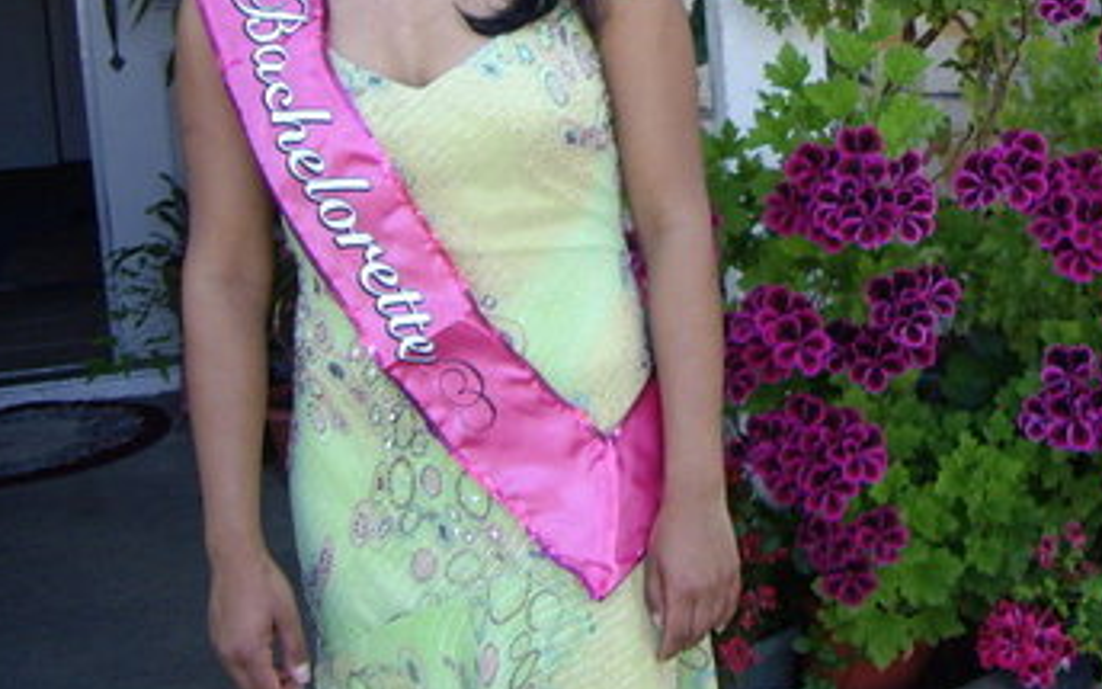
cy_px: -67
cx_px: 939
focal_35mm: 75
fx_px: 2252
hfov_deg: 26.8
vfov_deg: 16.8
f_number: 2.7
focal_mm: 6.2
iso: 100
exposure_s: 1/80
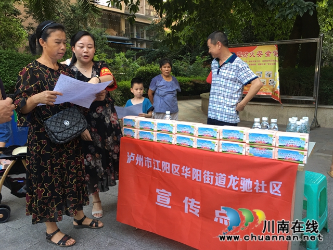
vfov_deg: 48.2
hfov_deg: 61.7
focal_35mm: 29
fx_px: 279
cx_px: 166
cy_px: 125
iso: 32
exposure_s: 1/17
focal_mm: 4.15
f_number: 2.2
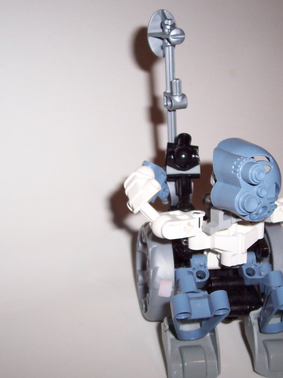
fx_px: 545
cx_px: 165
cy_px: 191
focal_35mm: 50
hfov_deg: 29.1
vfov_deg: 38.2
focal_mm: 5.6
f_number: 2.8
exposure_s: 1/60
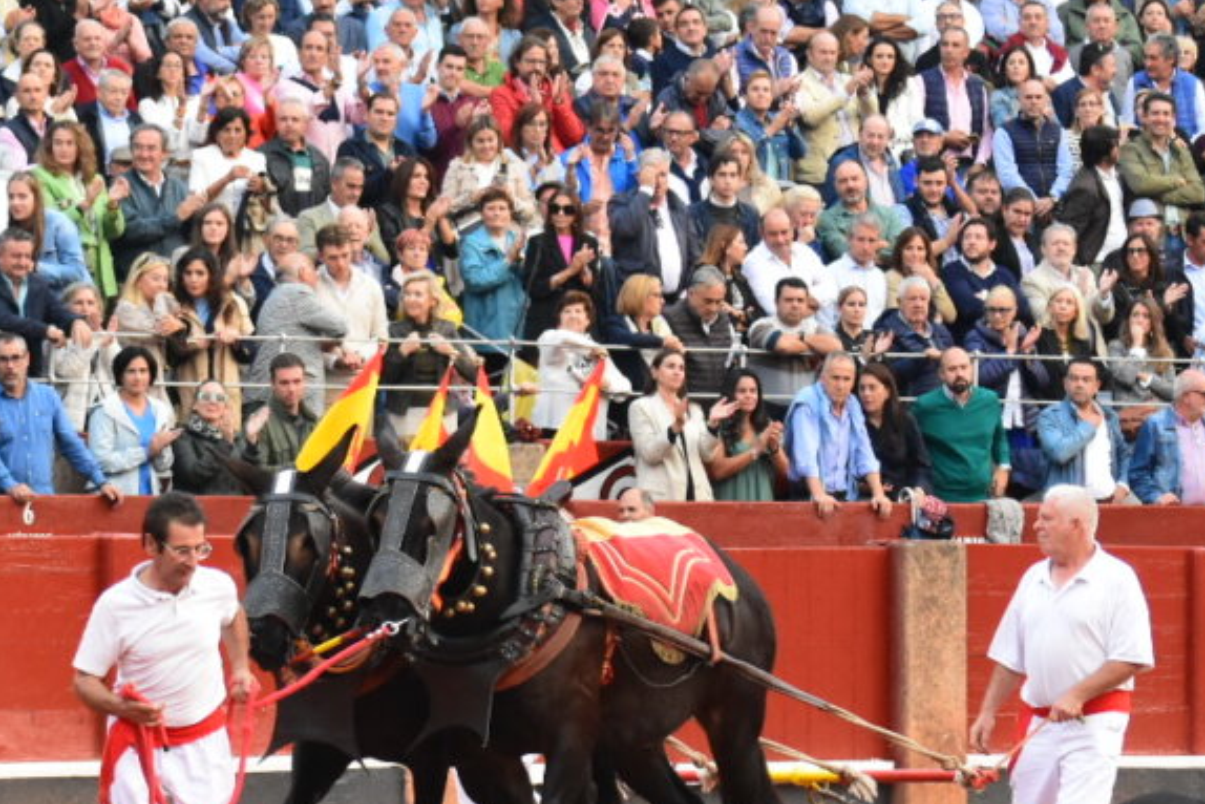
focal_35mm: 234
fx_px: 7834
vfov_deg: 5.9
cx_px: 330
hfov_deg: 8.8
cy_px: 404
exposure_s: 1/400
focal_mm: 70
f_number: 5
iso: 2000
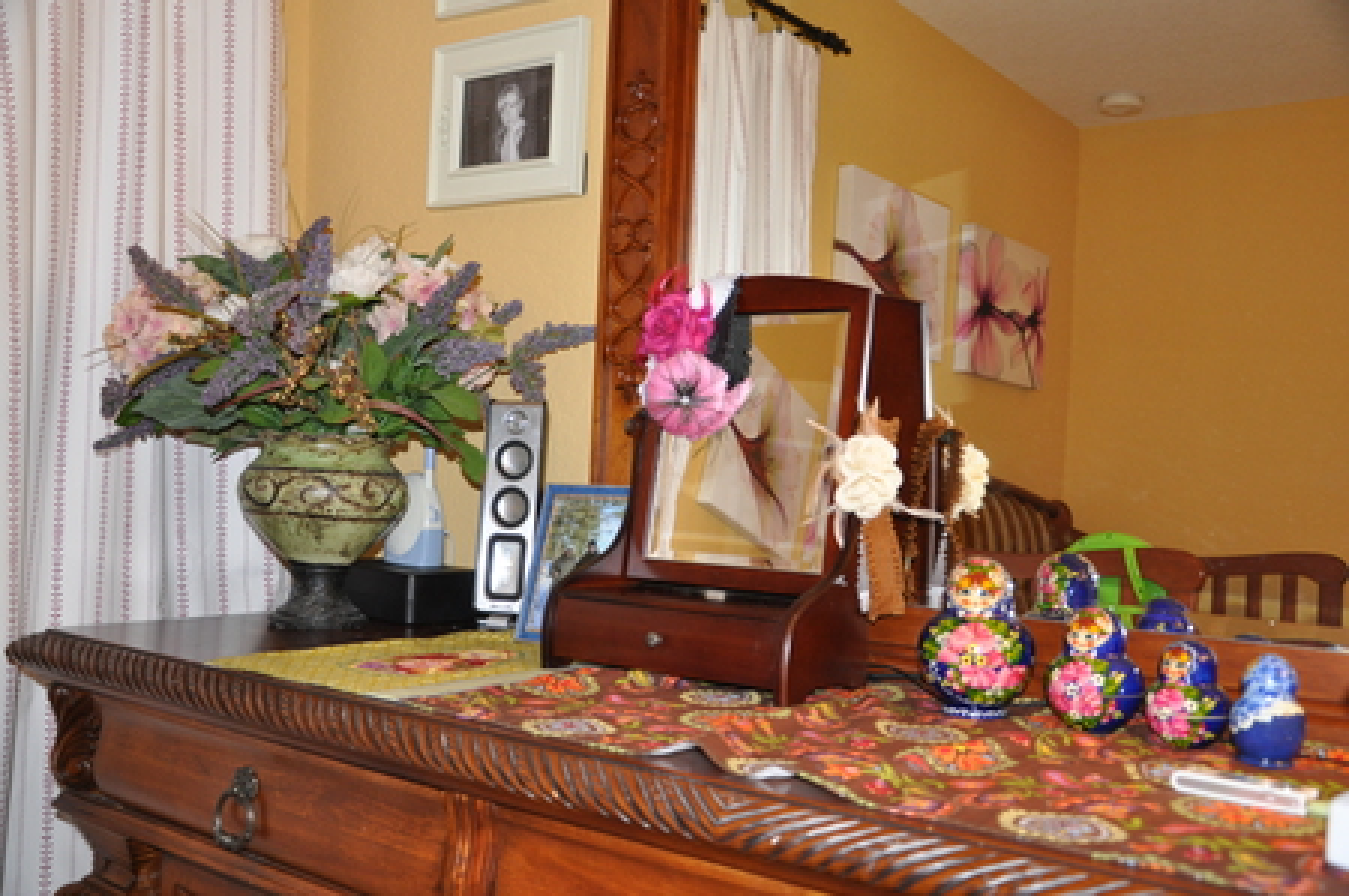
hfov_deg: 53.2
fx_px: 1348
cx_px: 674
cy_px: 448
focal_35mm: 36
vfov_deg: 36.8
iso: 800
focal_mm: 24
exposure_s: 1/60
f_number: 3.8
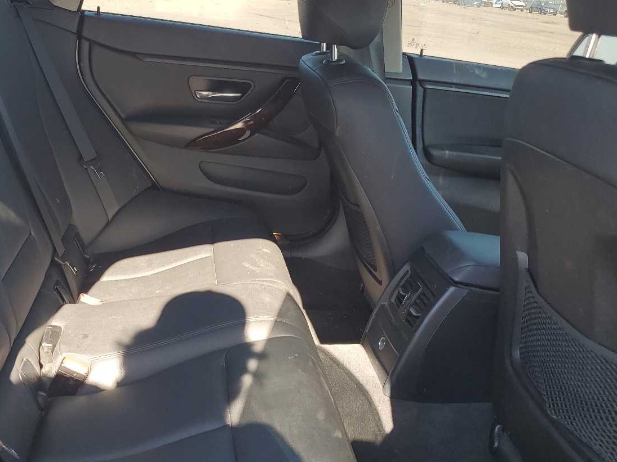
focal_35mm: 38
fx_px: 677
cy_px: 223
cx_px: 211
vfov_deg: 37.7
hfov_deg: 48.2
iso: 50
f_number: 1.5
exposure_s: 1/208
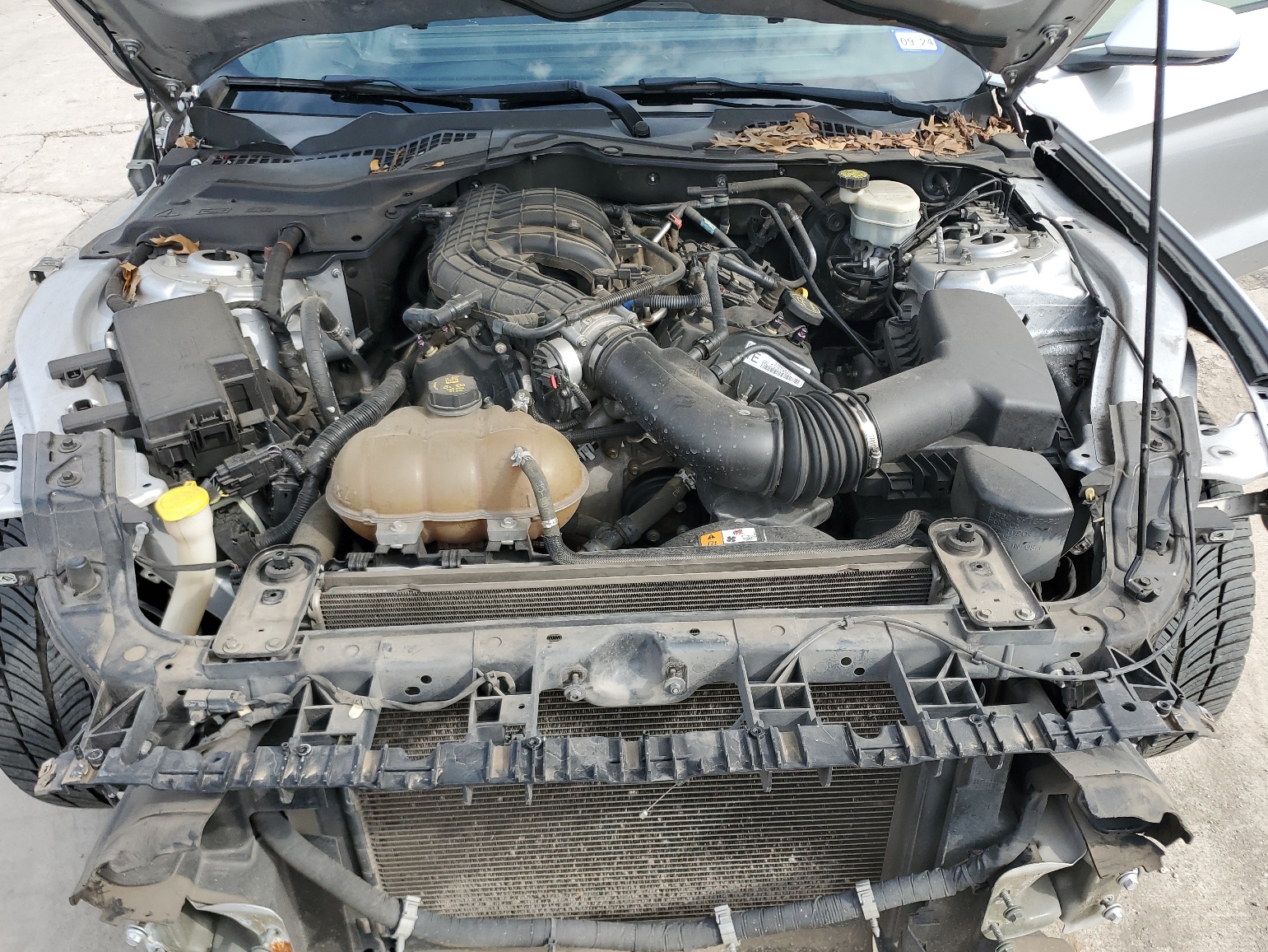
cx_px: 628
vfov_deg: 51.4
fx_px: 989
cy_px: 476
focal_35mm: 27
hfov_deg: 65.3
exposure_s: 1/1000
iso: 50
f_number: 1.5
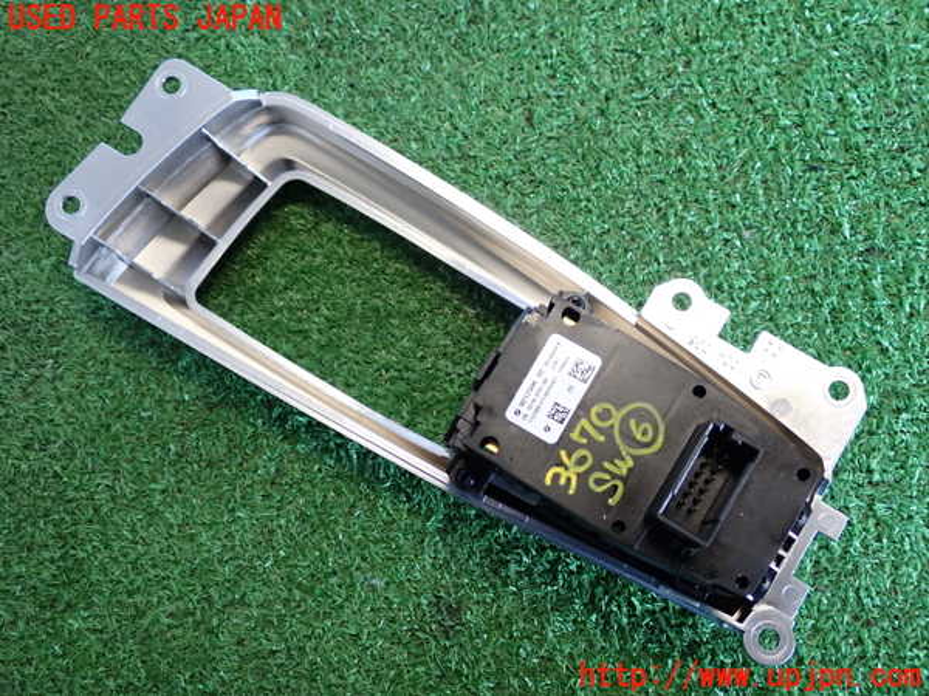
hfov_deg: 49.0
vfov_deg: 37.7
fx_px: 1020
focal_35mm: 38
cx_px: 464
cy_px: 348
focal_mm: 6.83
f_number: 2.7
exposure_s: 1/40
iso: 400
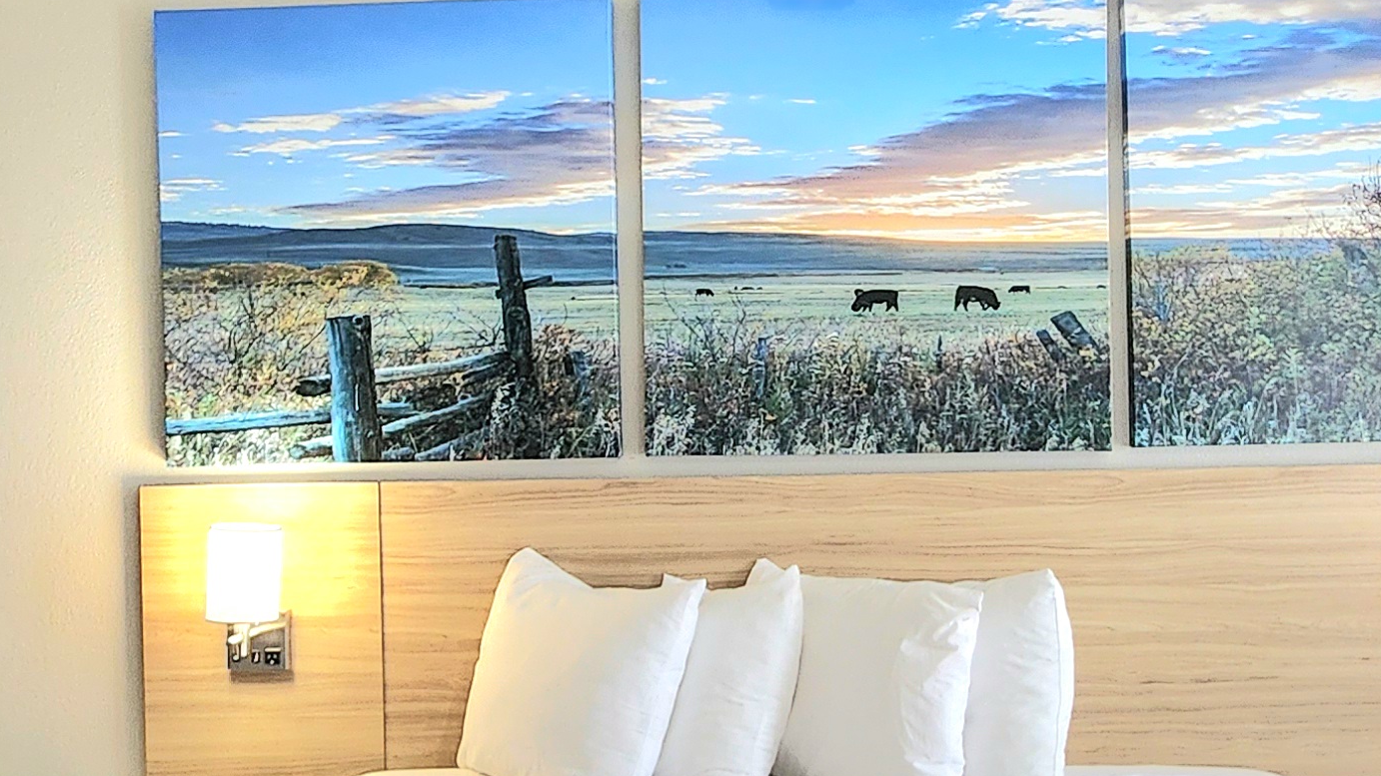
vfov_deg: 29.0
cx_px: 732
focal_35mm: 41
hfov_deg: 49.4
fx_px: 1501
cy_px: 416
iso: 160
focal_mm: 2.2
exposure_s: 1/60.2
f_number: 2.2
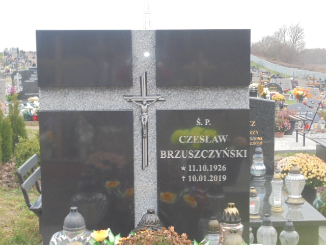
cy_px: 122
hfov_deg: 30.3
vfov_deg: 22.9
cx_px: 163
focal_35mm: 64
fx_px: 603
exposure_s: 1/30
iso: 160
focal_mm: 11.5
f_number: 5.6
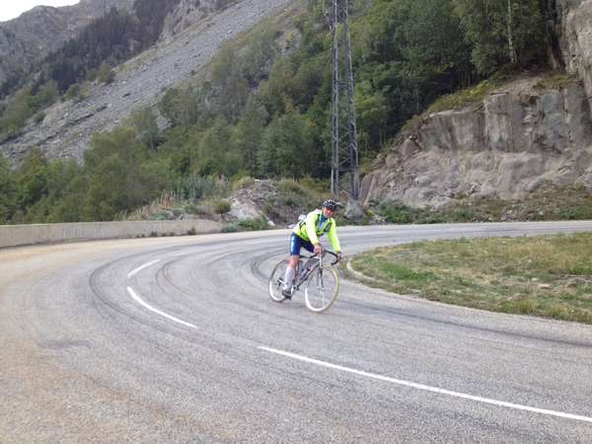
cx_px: 296
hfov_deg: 52.6
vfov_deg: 40.7
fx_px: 599
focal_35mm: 35
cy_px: 222
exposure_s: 1/349
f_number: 2.4
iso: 50
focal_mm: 4.28
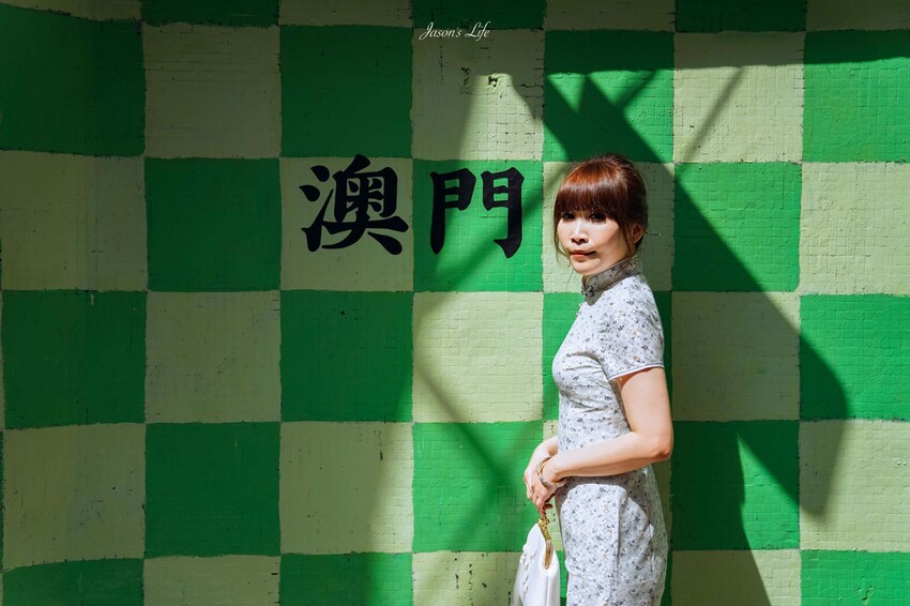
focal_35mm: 41
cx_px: 455
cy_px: 303
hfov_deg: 47.4
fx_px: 1036
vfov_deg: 32.6
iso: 100
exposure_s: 1/1600
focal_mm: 41
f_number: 2.8
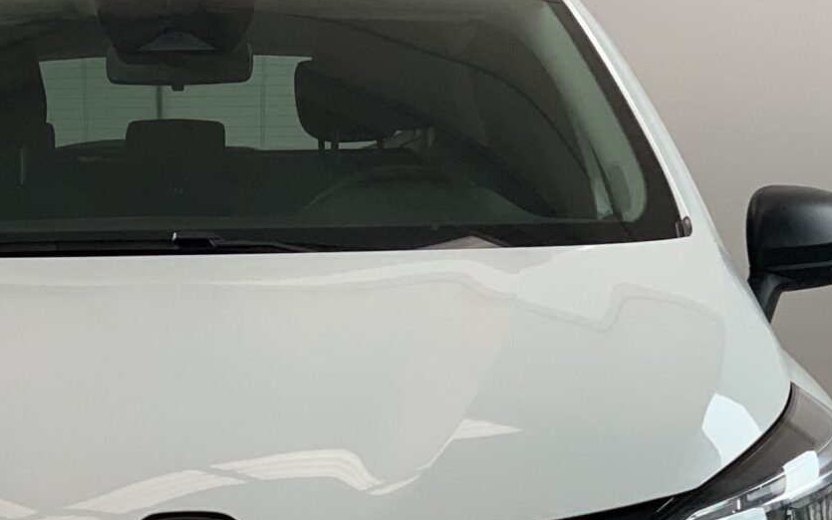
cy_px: 603
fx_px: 3832
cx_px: 142
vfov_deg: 7.7
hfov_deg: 12.3
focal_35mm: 169
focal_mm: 6
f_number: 2.4
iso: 64
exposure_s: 1/122
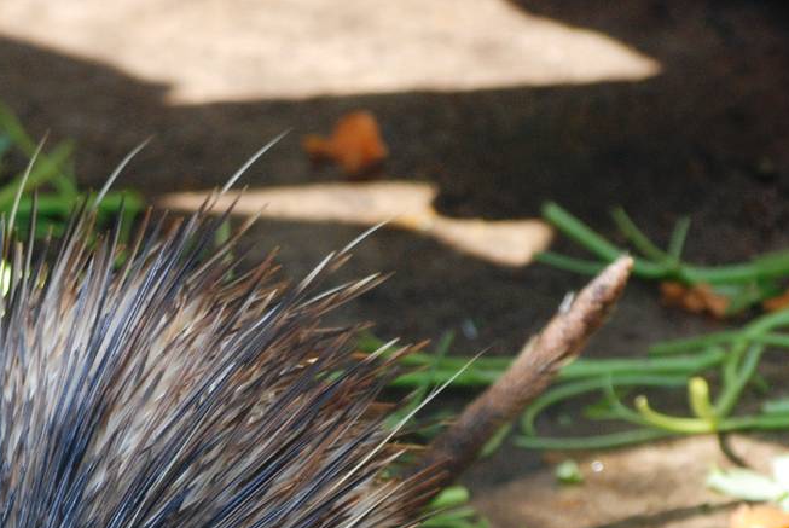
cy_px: 607
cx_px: 106
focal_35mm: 551
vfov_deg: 2.5
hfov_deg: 3.7
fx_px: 12089
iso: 400
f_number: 4.5
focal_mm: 150
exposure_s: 1/200
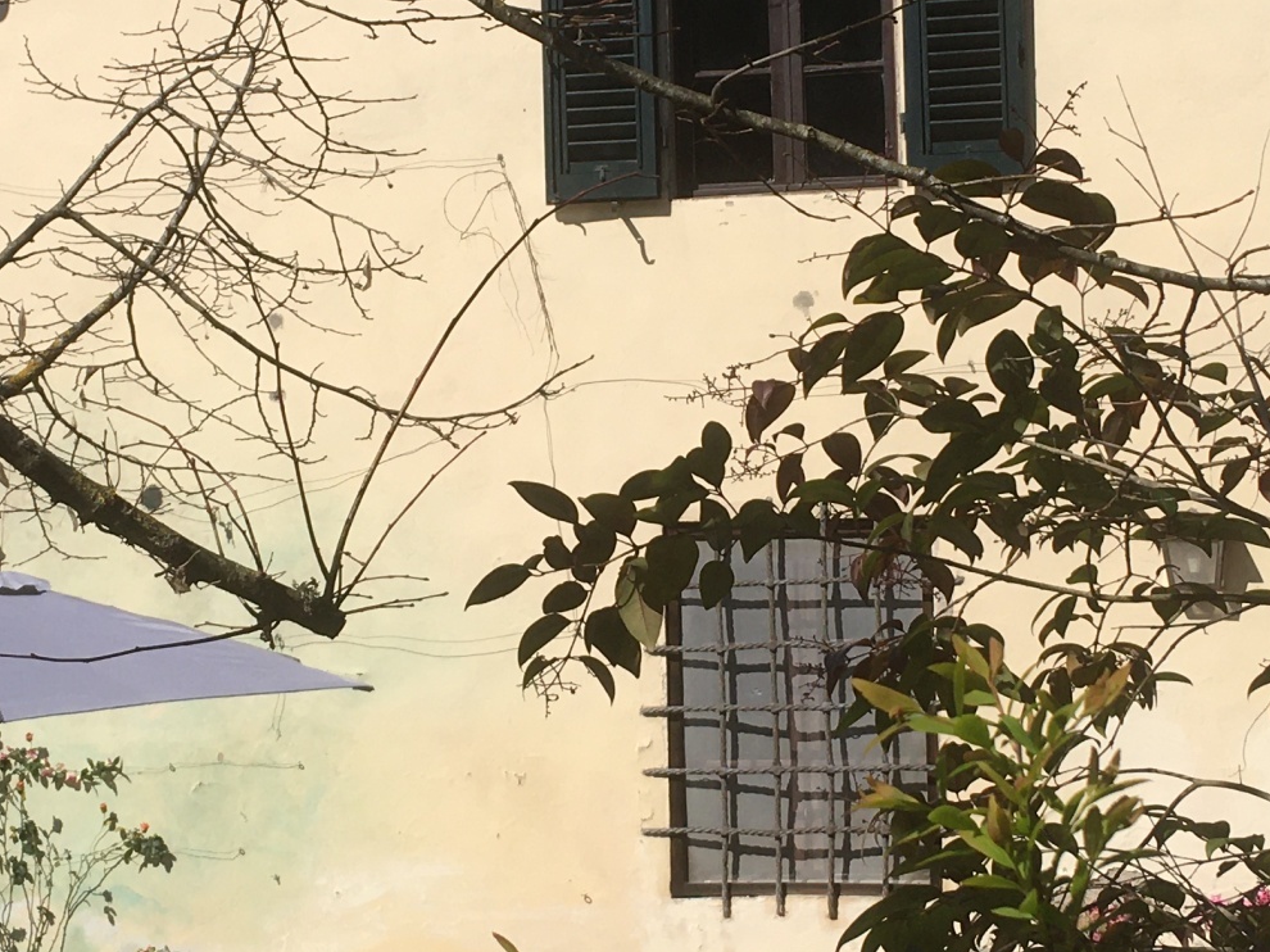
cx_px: 626
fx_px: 2751
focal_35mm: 75
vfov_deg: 19.6
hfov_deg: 26.0
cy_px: 452
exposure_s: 1/3077
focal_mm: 4.15
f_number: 2.2
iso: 25
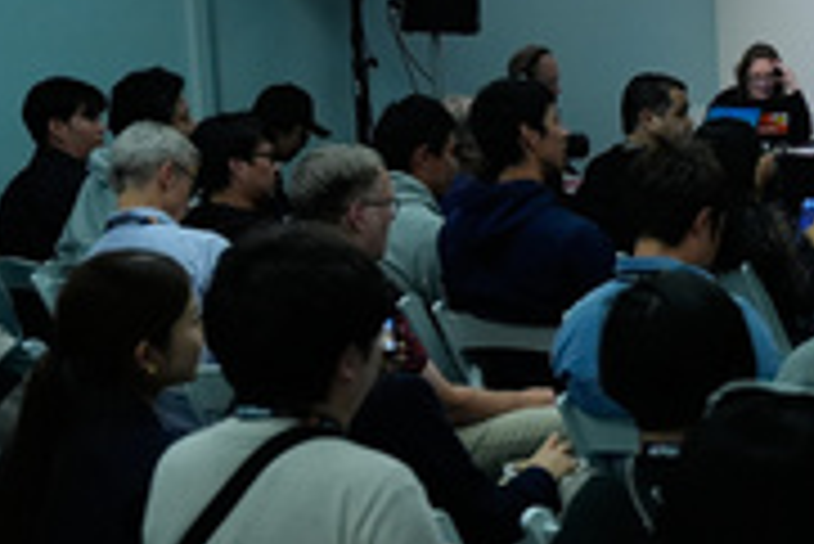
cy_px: 250
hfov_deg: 18.7
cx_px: 1138
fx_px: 2240
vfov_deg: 13.8
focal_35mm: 99
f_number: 2.8
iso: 2000
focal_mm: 35
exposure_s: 1/1000
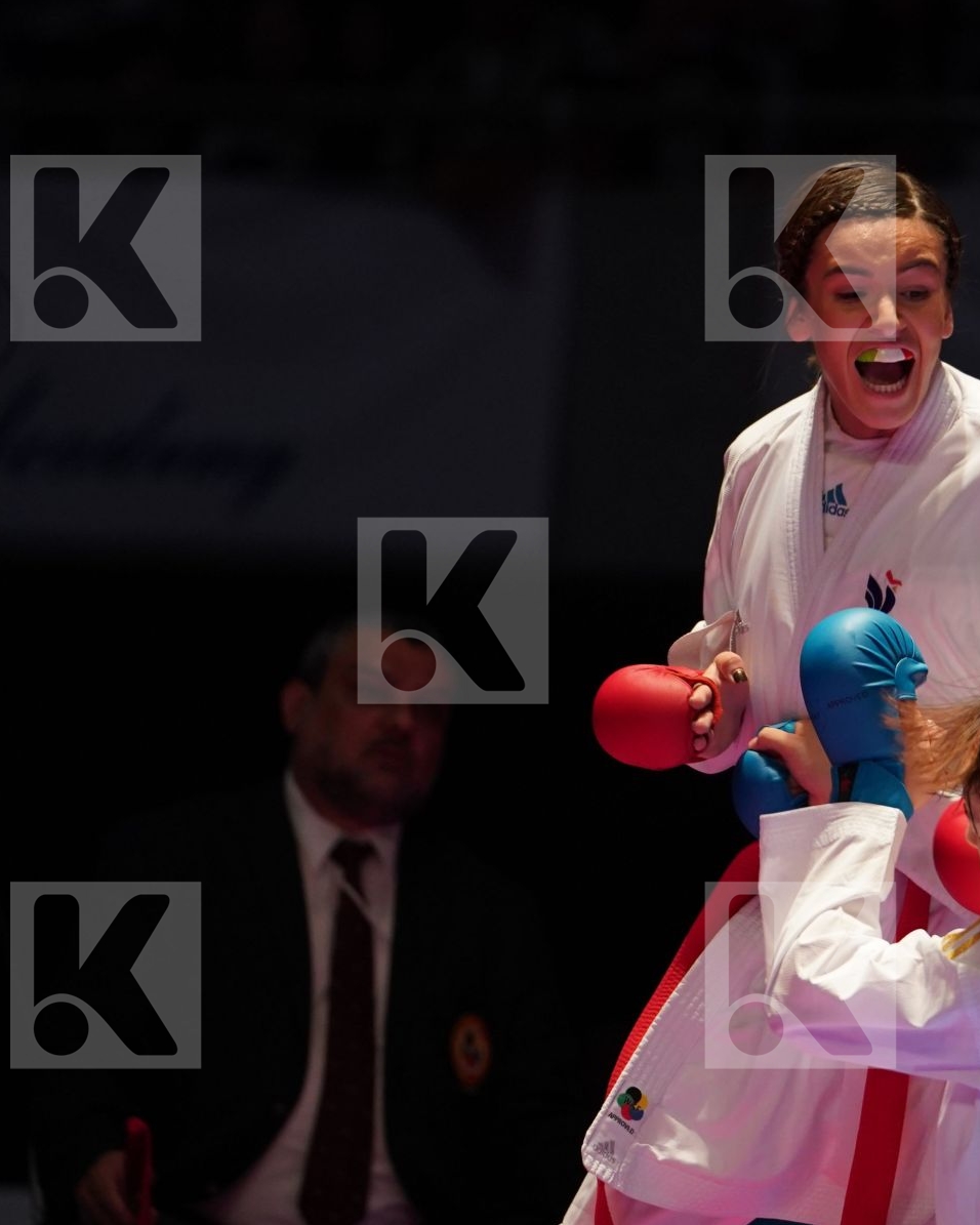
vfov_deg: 4.6
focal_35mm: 424
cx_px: 801
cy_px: 611
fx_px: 15372
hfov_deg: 3.6
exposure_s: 1/1000
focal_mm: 200
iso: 1600
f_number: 2.8
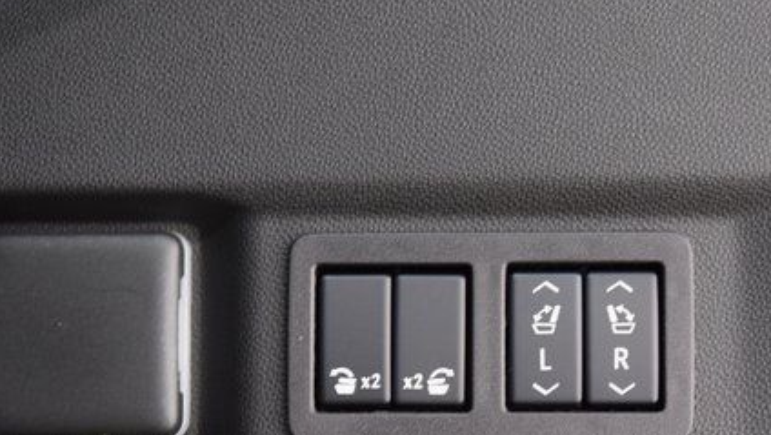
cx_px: 456
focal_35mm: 109
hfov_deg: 19.6
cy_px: 341
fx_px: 2230
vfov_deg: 11.1
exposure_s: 1/8
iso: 1600
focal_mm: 46
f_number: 2.8
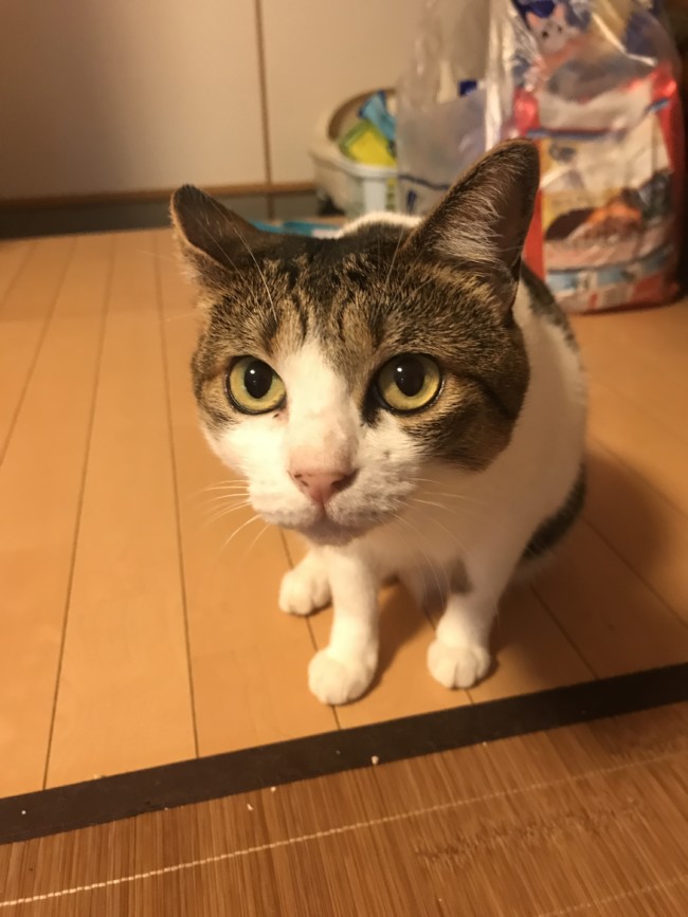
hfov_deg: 49.7
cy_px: 458
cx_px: 344
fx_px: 742
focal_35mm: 28
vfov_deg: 63.5
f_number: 1.8
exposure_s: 1/11
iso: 100
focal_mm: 3.99
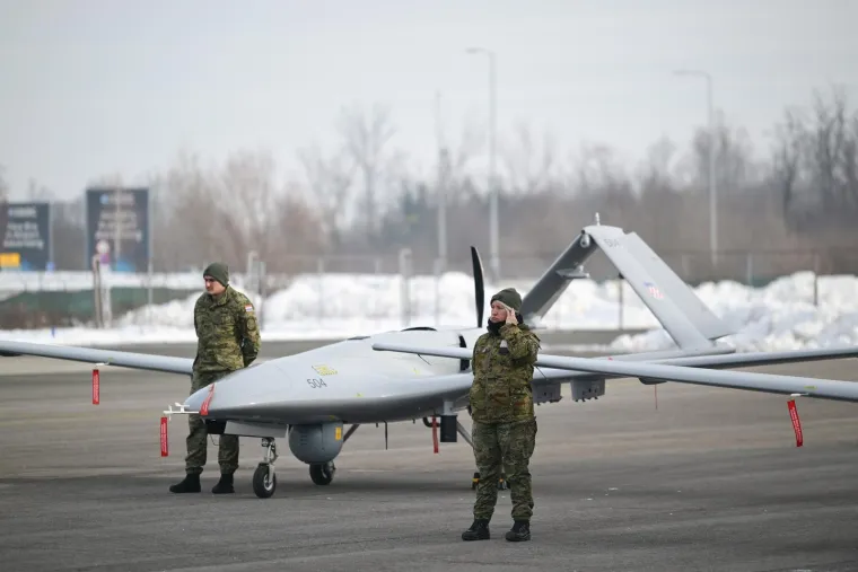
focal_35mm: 200
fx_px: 4767
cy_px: 286
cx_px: 429
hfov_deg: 10.3
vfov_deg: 6.9
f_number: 2.8
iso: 200
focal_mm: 200
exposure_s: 1/2500
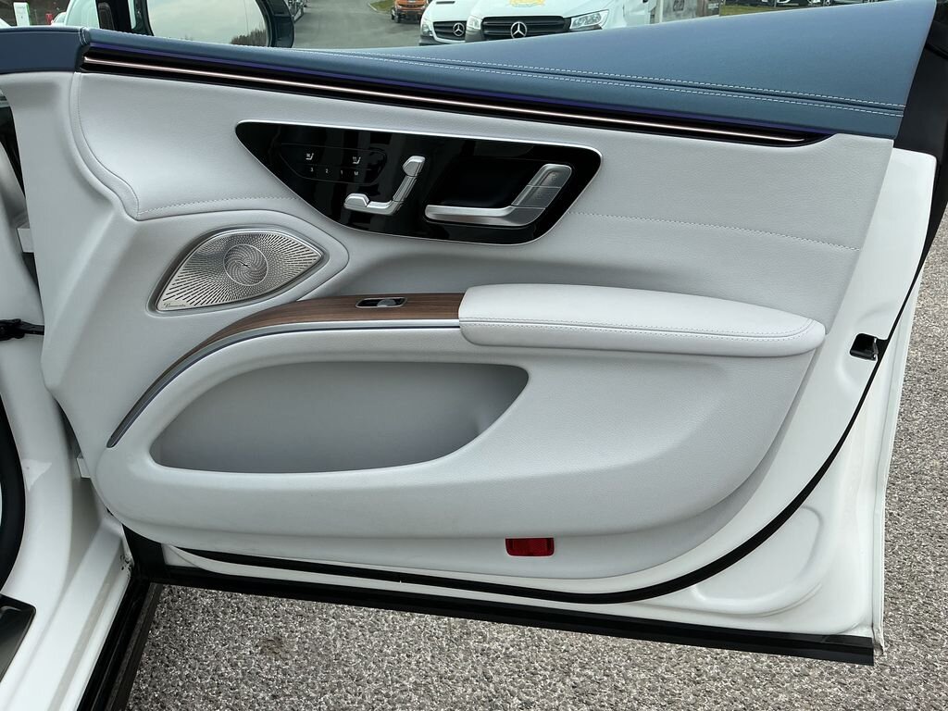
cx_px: 474
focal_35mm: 29
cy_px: 356
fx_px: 794
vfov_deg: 48.2
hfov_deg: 61.7
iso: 25
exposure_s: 1/509
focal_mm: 3
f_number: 1.8
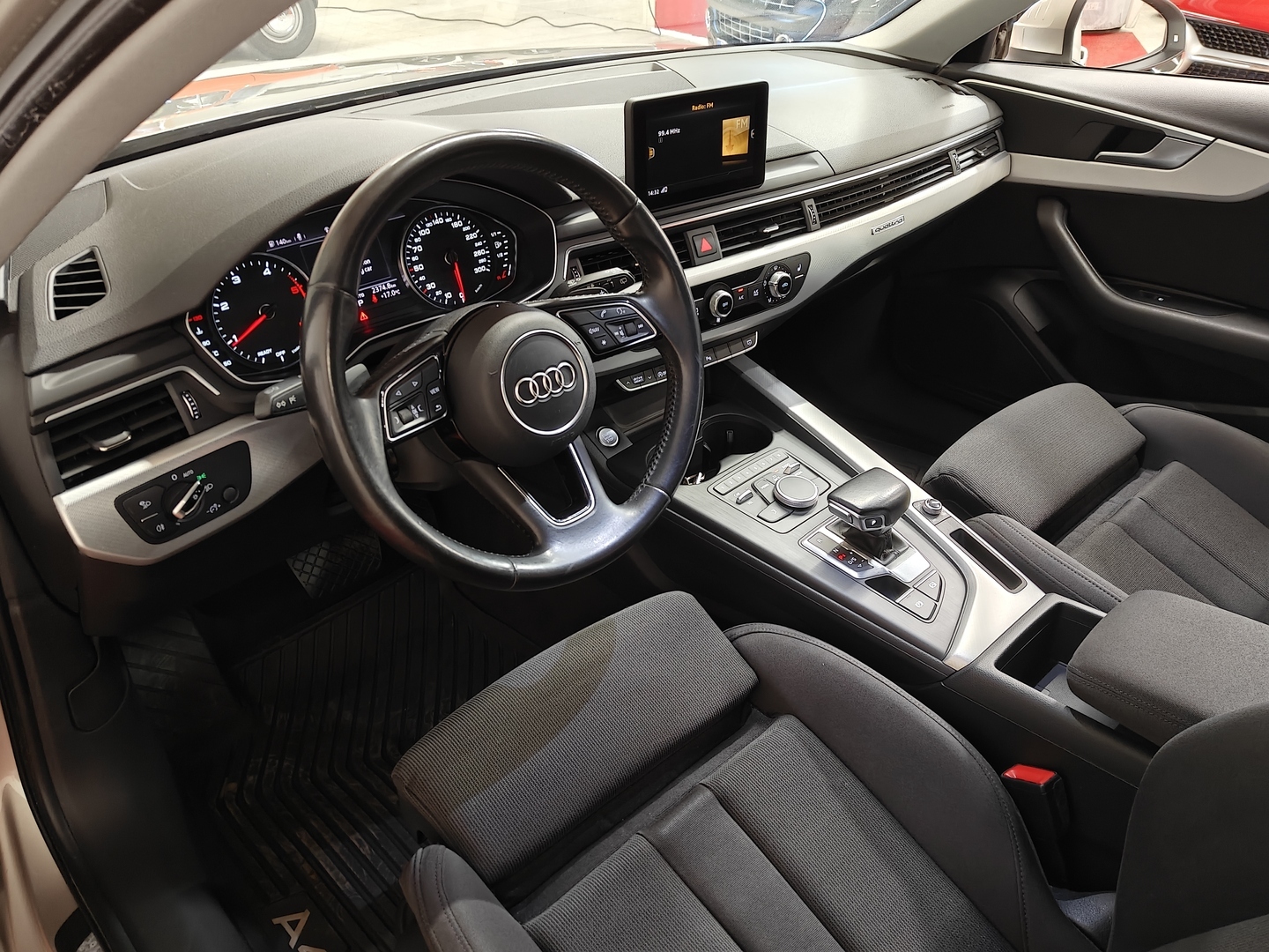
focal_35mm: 27
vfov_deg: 51.4
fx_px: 990
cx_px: 634
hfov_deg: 65.3
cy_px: 476
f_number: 1.8
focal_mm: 5.59
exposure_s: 1/33
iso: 160
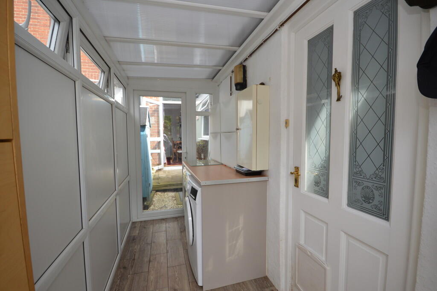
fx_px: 182
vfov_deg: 77.2
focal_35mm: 15
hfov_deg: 100.4
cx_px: 218
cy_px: 146
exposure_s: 1/125
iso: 220
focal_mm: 10
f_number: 5.6
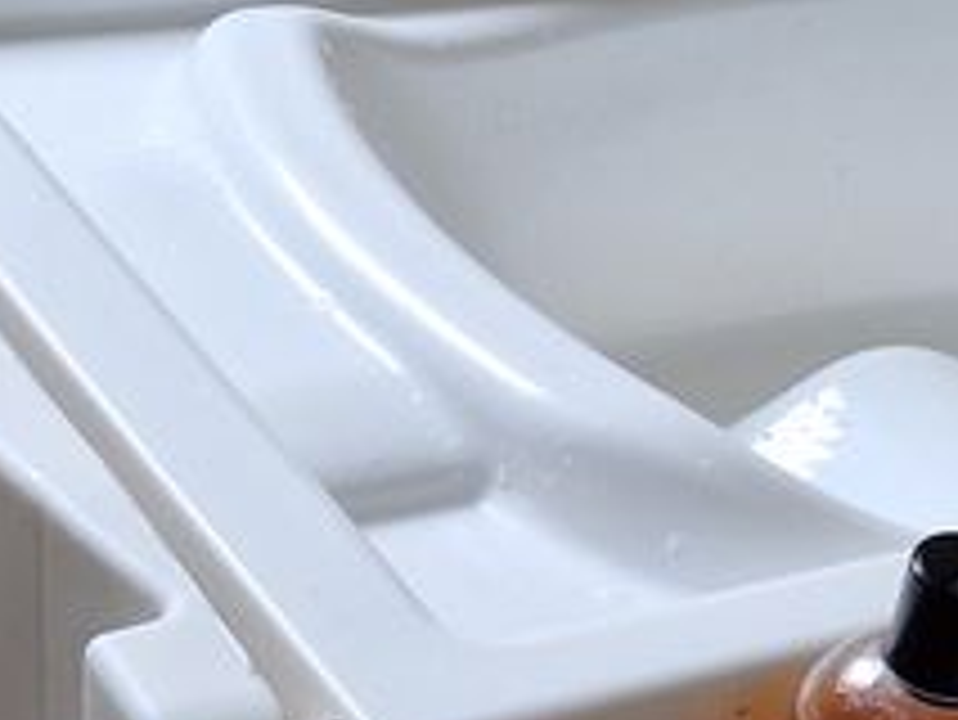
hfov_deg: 16.6
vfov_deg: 13.5
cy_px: 742
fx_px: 2991
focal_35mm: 108
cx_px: 1417
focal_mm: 5.4
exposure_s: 1/119
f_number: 1.8
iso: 50
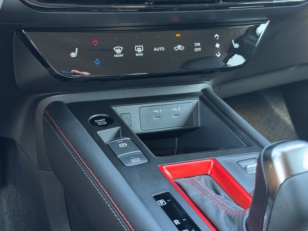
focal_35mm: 48
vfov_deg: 30.3
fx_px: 427
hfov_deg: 39.7
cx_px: 154
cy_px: 116
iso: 320
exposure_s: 1/40
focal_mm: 6.76
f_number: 1.78
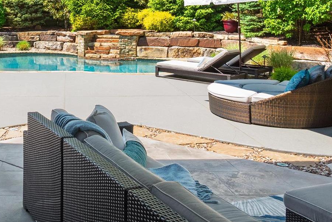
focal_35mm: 46
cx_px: 77
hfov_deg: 41.3
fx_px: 424
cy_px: 29
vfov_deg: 28.3
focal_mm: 13
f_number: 8
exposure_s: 1/400
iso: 400
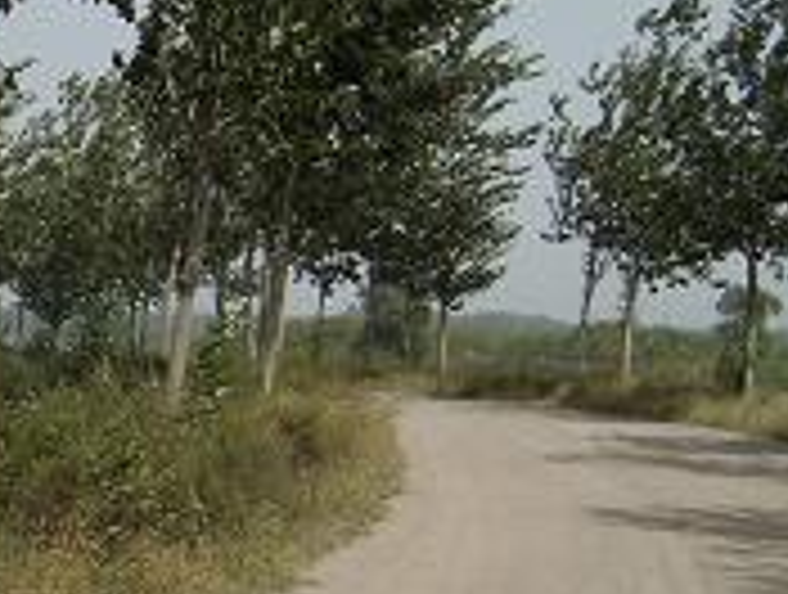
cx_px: -182
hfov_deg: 19.8
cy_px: 374
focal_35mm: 92
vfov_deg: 16.1
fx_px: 2099
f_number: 7.1
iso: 50
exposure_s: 1/478
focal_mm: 5.8
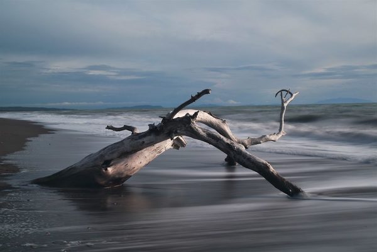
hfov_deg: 46.4
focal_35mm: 42
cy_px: 126
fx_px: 440
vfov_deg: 31.9
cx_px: 188
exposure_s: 1
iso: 100
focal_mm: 28
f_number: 25
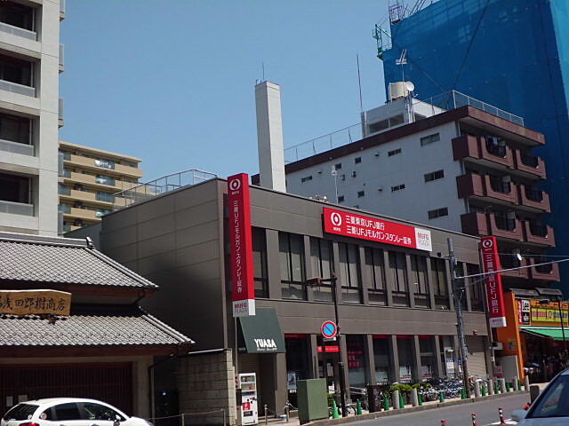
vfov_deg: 30.9
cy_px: 213
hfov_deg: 40.4
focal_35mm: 47
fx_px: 773
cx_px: 284
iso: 64
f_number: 3.4
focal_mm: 8.3
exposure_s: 1/1000
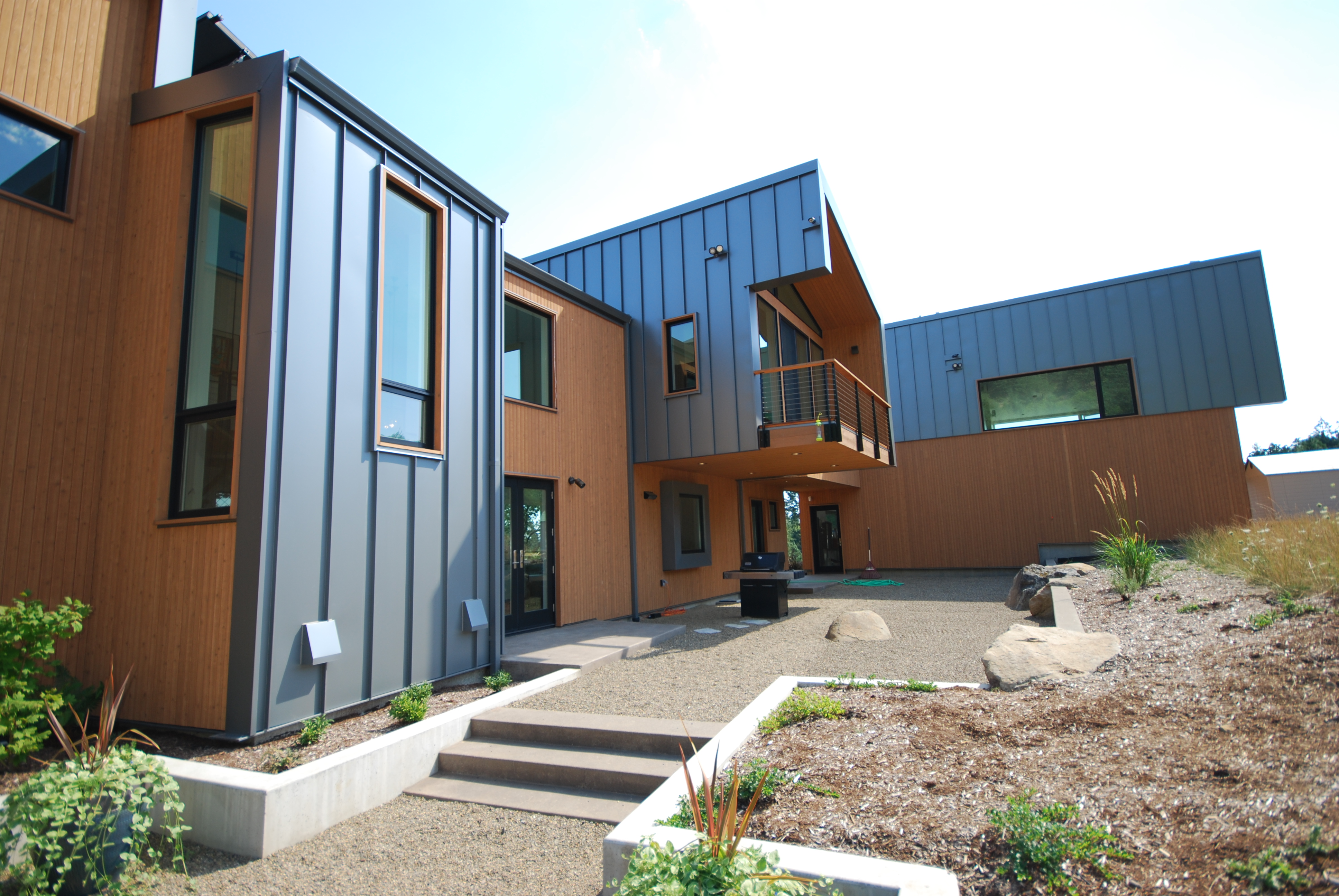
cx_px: 670
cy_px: 448
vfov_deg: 69.8
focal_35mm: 17
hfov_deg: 92.4
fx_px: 642
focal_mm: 11.5
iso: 100
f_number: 4.5
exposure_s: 1/125
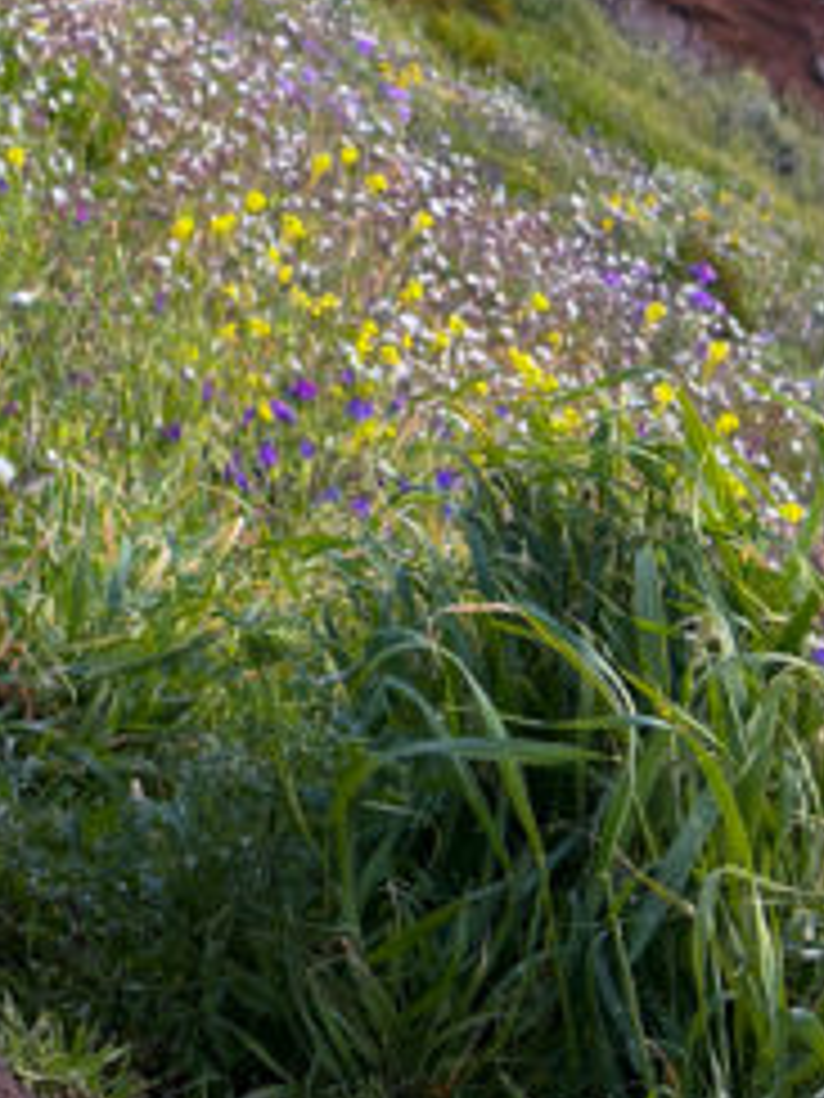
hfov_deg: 9.4
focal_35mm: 147
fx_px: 4666
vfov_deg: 12.7
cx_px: -847
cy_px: -608
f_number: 1.8
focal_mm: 6.76
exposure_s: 1/580
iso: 64
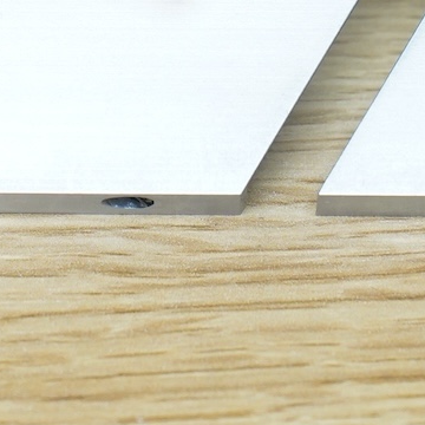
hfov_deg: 7.8
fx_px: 3098
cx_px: 213
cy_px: -119
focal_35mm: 223
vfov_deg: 7.8
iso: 2500
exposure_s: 1/80
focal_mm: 55
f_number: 8
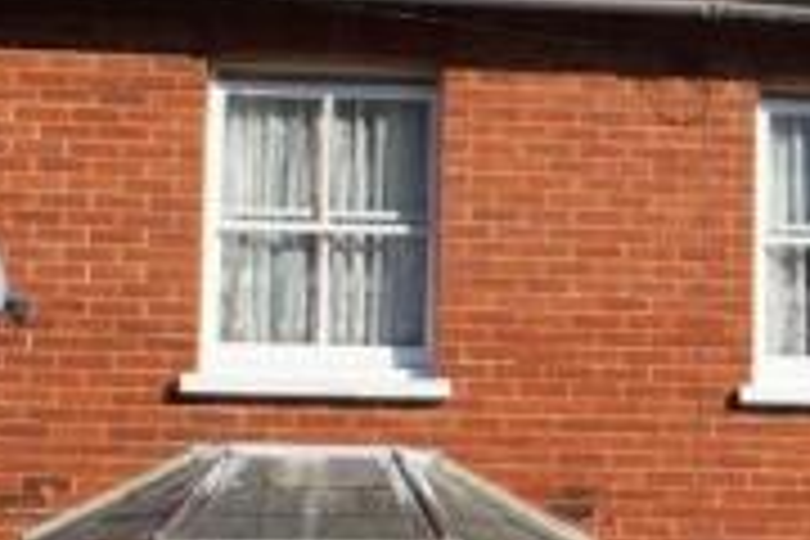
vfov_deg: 11.4
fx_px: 2700
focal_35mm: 120
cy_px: 448
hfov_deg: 15.7
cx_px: 1222
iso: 100
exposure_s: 1/160
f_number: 10
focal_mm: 22
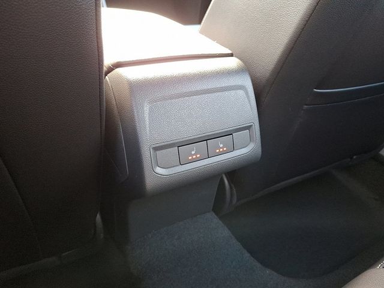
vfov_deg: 54.9
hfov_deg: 69.4
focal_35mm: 25
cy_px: 144
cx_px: 192
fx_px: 277
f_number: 1.8
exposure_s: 1/60.2
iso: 253
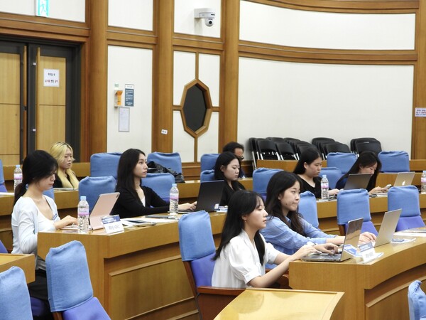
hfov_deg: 27.8
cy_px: 160
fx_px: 861
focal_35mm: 70
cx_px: 213
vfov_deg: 21.0
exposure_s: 1/30
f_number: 3.5
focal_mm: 12.6
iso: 110
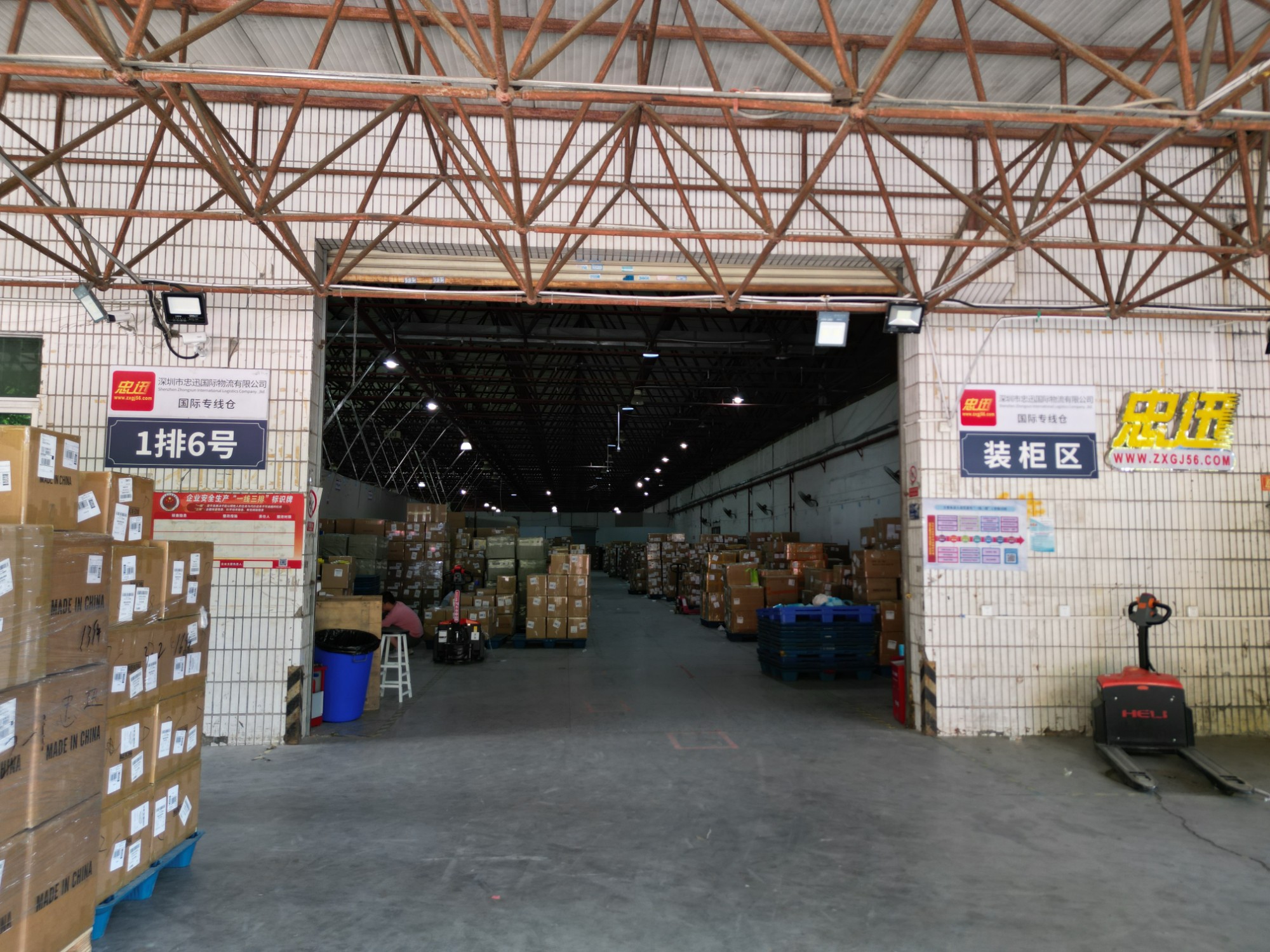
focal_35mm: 24
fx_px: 881
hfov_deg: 71.6
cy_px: 476
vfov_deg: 56.8
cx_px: 635
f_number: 1.7
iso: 110
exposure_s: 1/50
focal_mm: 6.72
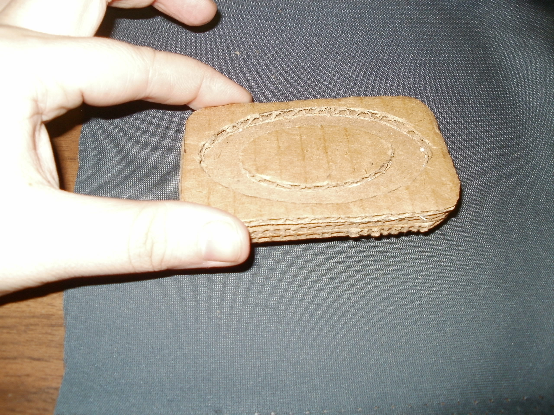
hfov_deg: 51.4
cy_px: 208
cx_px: 277
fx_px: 576
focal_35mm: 36
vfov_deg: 39.7
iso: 125
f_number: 3.5
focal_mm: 6.3
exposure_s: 1/30
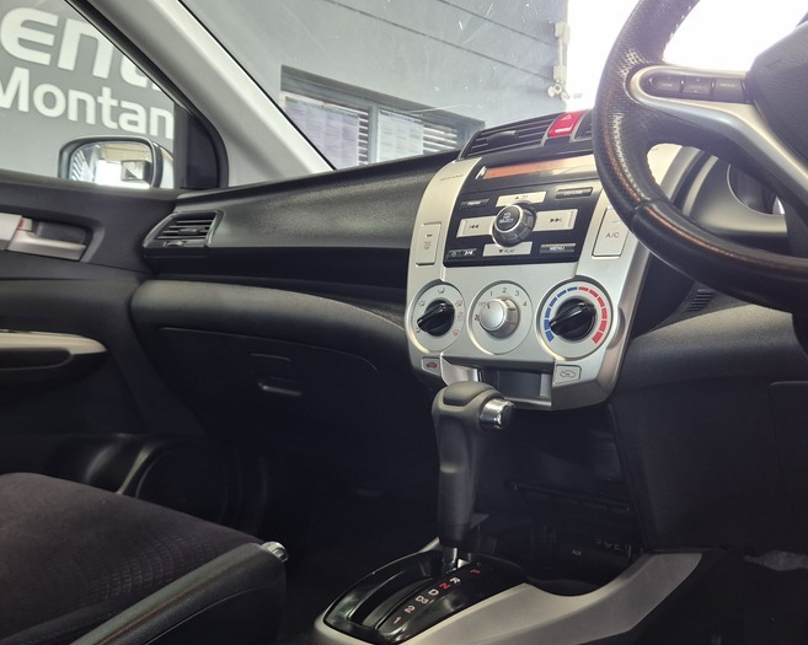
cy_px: 317
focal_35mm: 35
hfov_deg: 51.4
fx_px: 837
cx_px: 344
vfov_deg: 42.2
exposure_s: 1/100
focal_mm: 5.4
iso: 200
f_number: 1.8
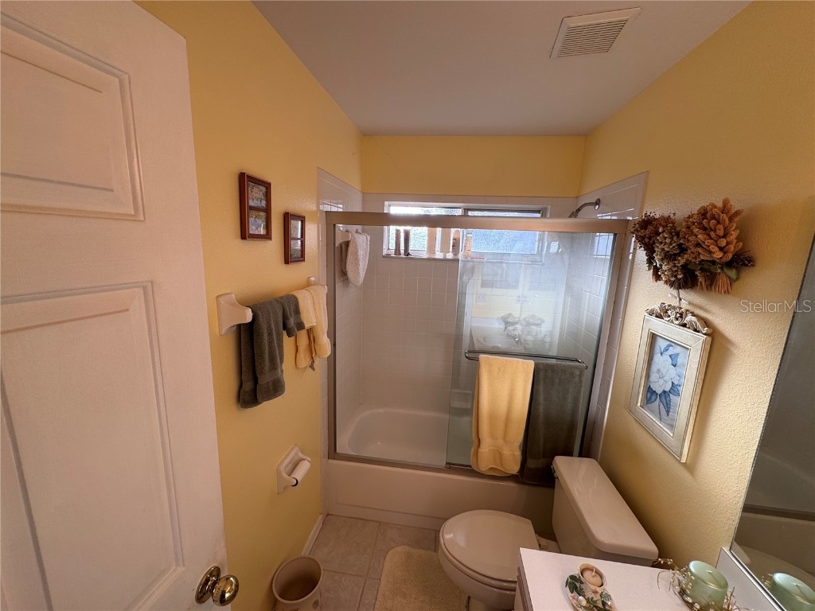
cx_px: 408
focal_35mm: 14
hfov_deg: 102.1
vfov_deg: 85.7
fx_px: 330
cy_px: 306
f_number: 2.2
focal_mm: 2.22
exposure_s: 1/184
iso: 40
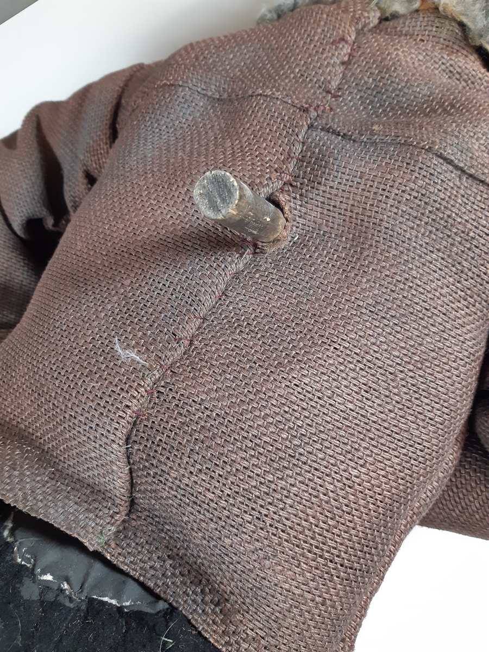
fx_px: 490
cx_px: 244
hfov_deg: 53.1
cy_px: 326
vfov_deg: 67.3
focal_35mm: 26
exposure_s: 1/33
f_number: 1.7
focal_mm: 3.92
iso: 250
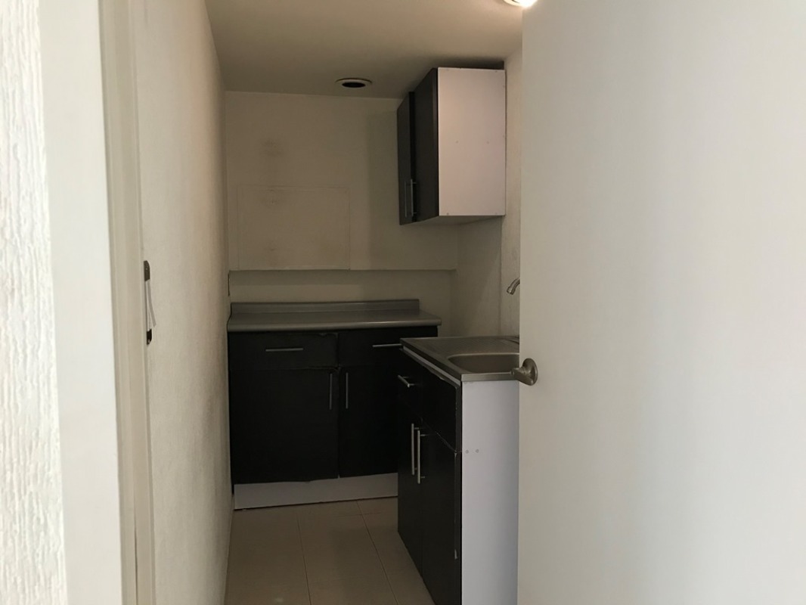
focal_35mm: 28
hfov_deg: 63.4
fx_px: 652
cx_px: 403
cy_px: 302
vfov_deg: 49.8
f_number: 1.8
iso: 50
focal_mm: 3.99
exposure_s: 1/15
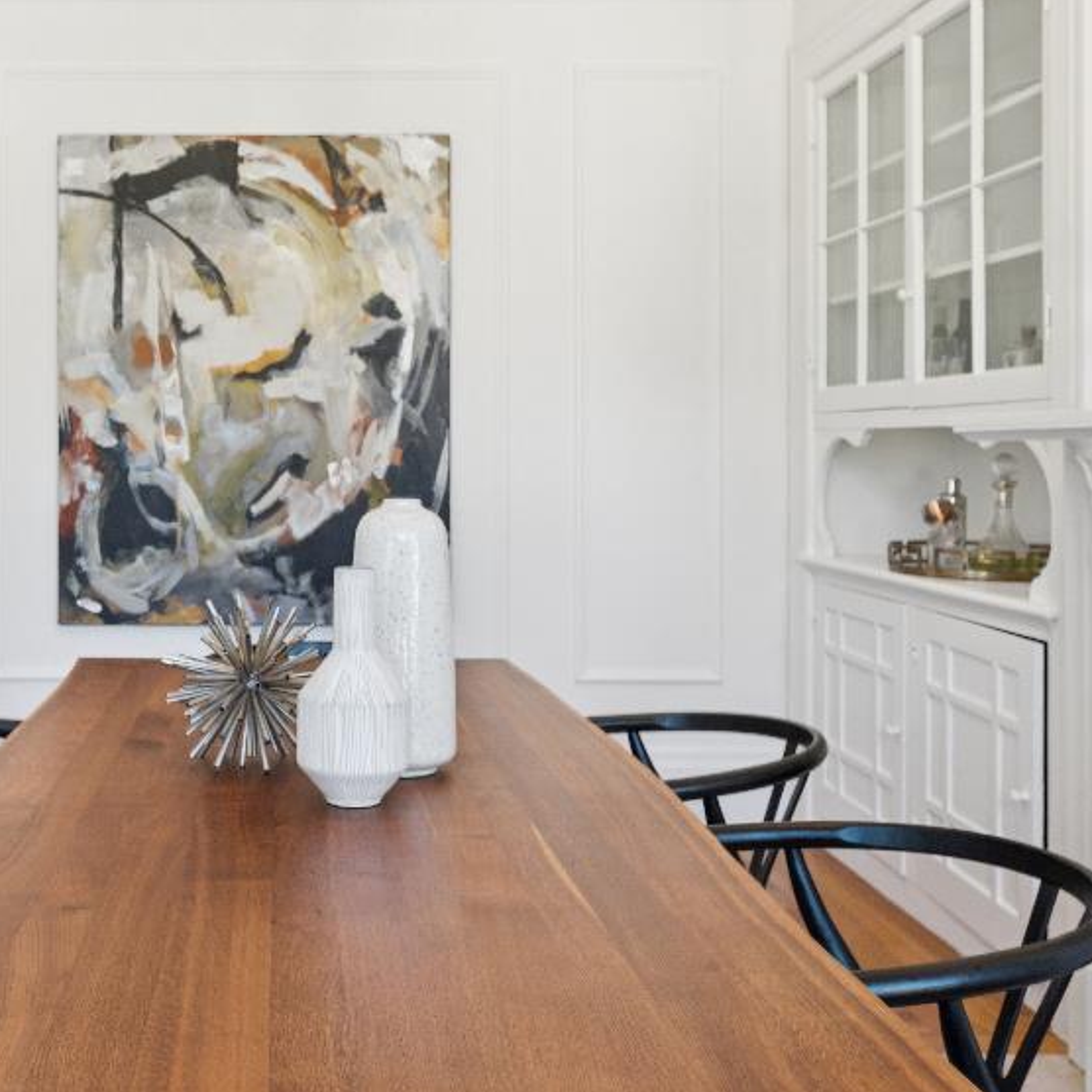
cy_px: 426
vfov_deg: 41.5
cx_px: 273
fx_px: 1433
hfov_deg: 40.5
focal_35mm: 40
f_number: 8
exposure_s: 1/20
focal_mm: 17.5
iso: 110
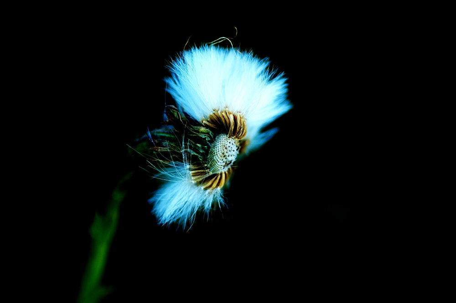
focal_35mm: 135
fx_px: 1708
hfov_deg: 15.2
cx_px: 228
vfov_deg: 10.1
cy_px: 152
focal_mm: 90
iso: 200
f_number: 3.5
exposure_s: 1/200
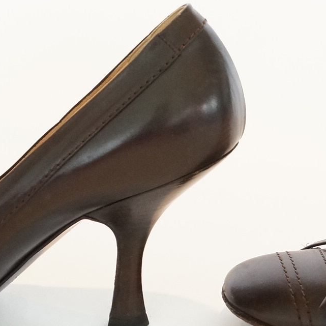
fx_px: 1140
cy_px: 133
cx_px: 234
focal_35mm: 107
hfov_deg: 16.2
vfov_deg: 16.3
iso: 1250
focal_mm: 22
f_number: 4
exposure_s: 1/60
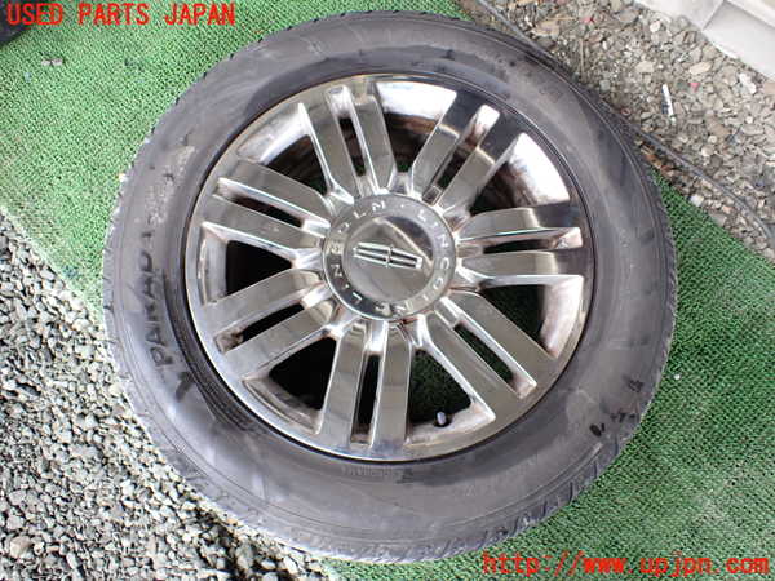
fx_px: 672
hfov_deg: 60.0
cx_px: 388
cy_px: 290
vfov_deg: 46.8
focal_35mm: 30
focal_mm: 5.4
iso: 320
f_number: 2.3
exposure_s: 1/125
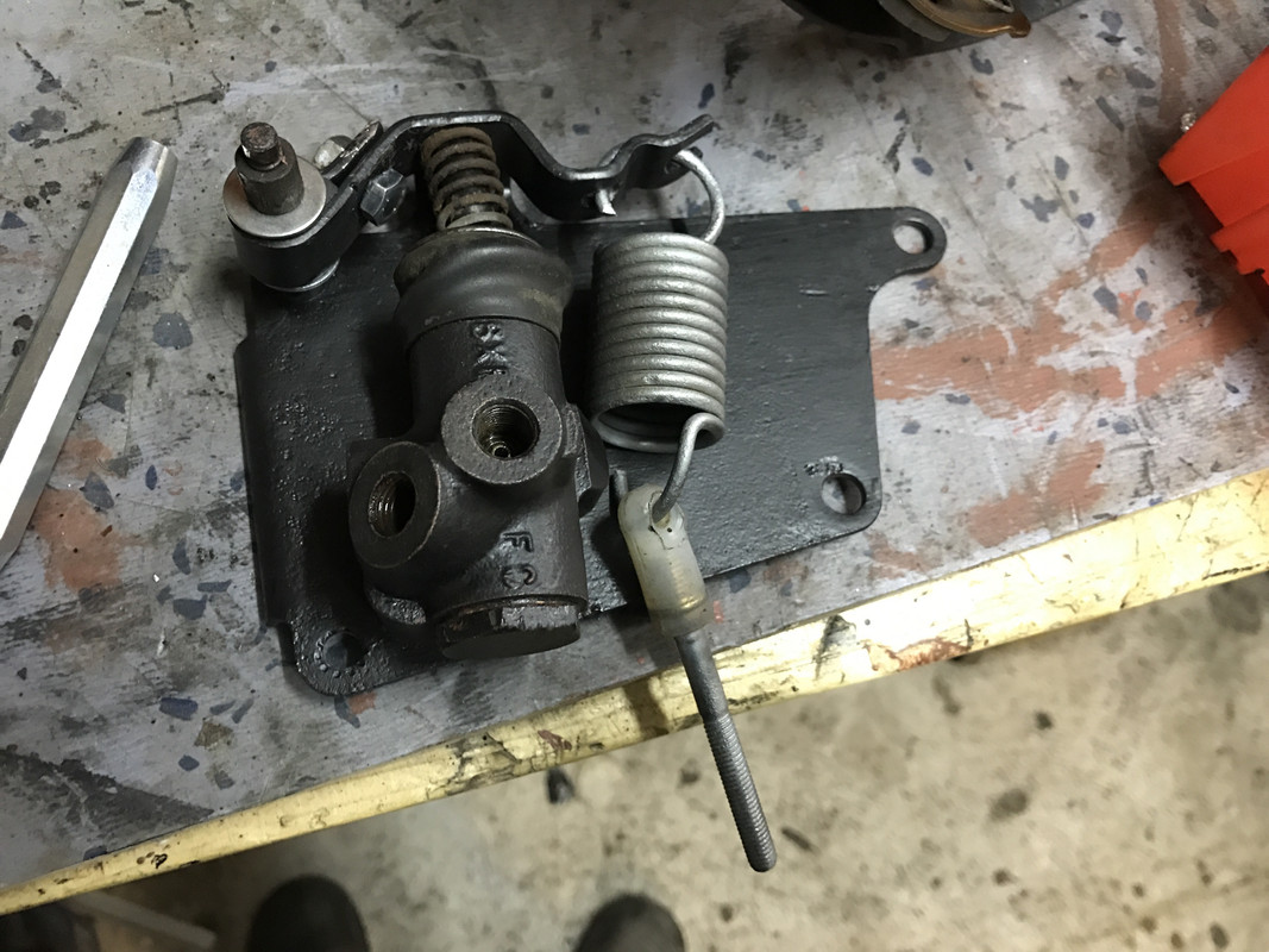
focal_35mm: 28
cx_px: 634
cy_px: 476
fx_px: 1026
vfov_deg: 49.7
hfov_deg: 63.4
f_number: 1.8
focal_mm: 3.99
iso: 100
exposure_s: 1/11
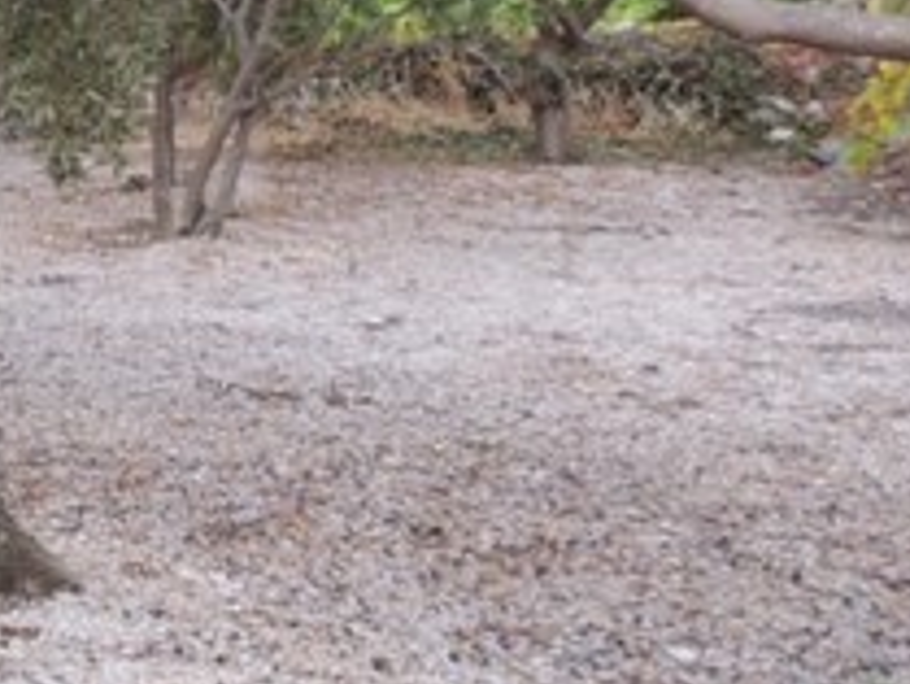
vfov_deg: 15.7
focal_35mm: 92
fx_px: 2420
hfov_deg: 19.4
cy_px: -22
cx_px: -318
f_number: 3
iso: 160
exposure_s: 1/30
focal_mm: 4.3
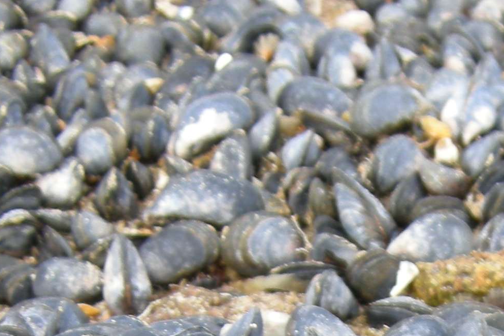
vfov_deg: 8.7
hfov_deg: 13.5
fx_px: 2086
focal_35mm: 149
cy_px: 683
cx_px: 539
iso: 64
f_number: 3
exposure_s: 1/48.6
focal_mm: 7.5
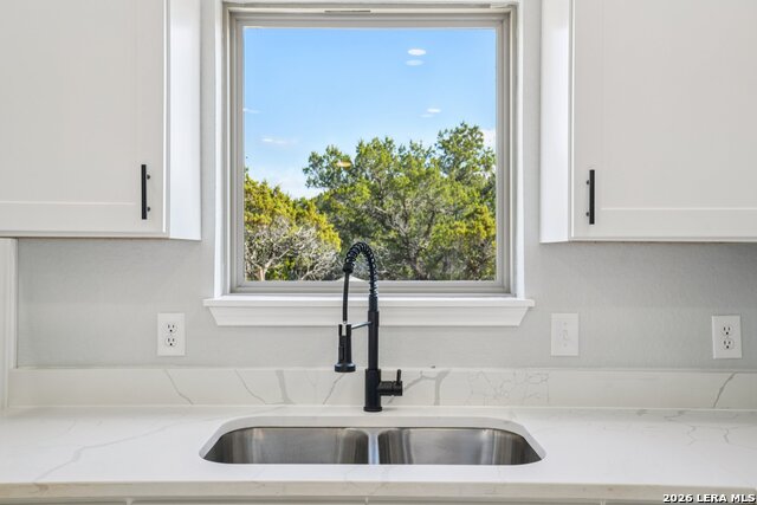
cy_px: 252
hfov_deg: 58.7
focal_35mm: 32
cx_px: 378
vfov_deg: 41.1
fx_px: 673
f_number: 8
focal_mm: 32
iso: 400
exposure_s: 1/125
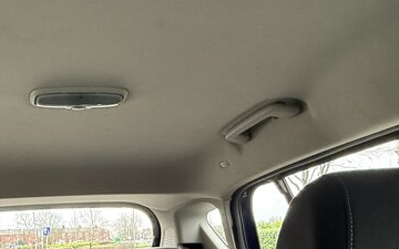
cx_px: 69
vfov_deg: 34.6
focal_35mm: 33
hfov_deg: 53.5
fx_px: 359
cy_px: 252
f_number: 2.2
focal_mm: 2.22
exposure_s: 1/60
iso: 400
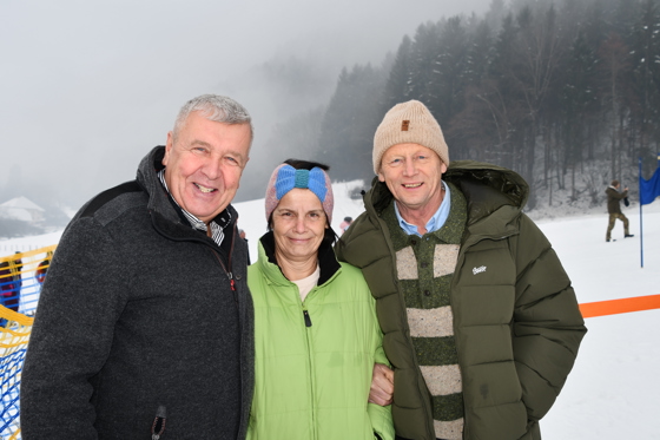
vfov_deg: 31.9
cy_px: 220
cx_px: 330
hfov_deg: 46.4
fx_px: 770
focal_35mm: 42
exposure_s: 1/160
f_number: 6.3
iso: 100
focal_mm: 28
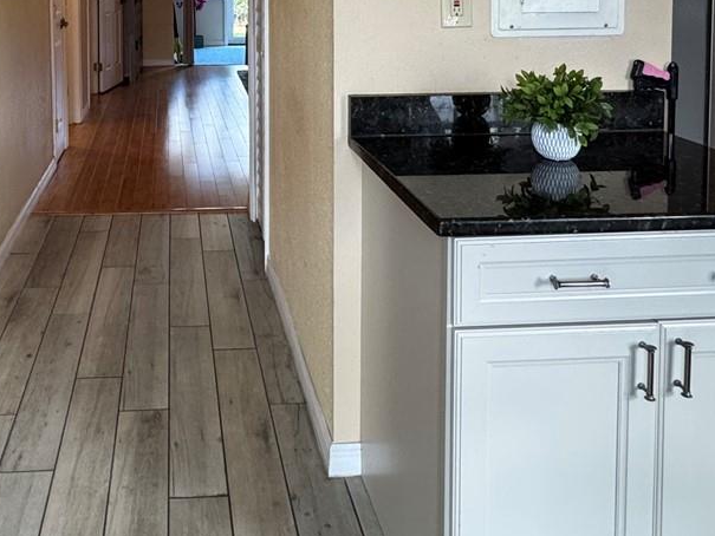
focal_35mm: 37
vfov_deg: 35.2
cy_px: 5
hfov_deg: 48.8
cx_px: 209
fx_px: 764
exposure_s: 1/120
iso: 250
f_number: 2.2
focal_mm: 2.22
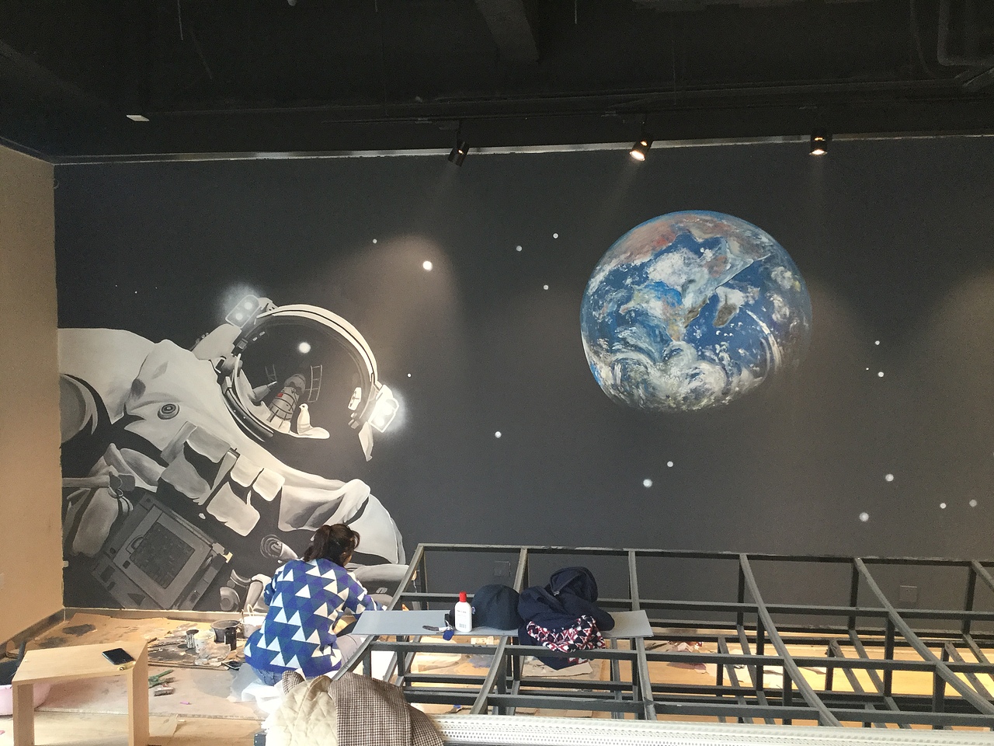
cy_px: 373
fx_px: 890
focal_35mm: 31
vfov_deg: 45.4
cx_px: 497
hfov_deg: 58.4
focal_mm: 3.3
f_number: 2.4
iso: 80
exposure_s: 1/33
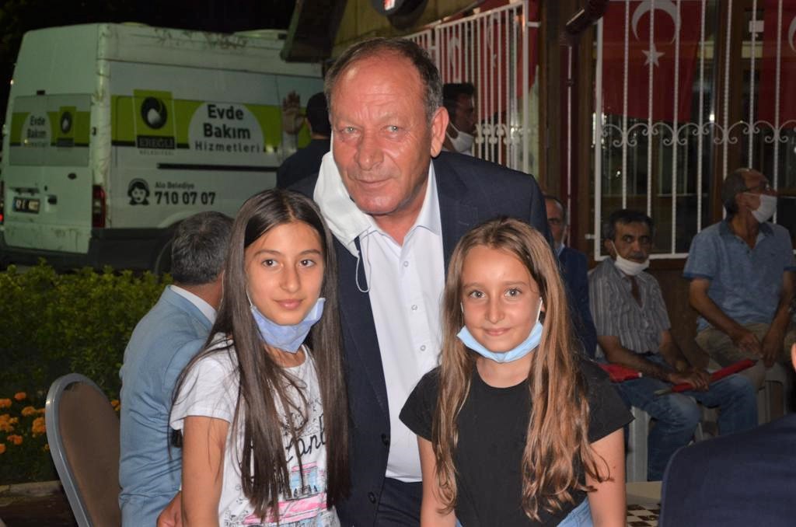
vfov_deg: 21.5
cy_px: 264
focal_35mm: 63
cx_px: 398
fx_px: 1390
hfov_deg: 32.0
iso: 800
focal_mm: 42
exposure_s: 1/60
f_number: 4.8
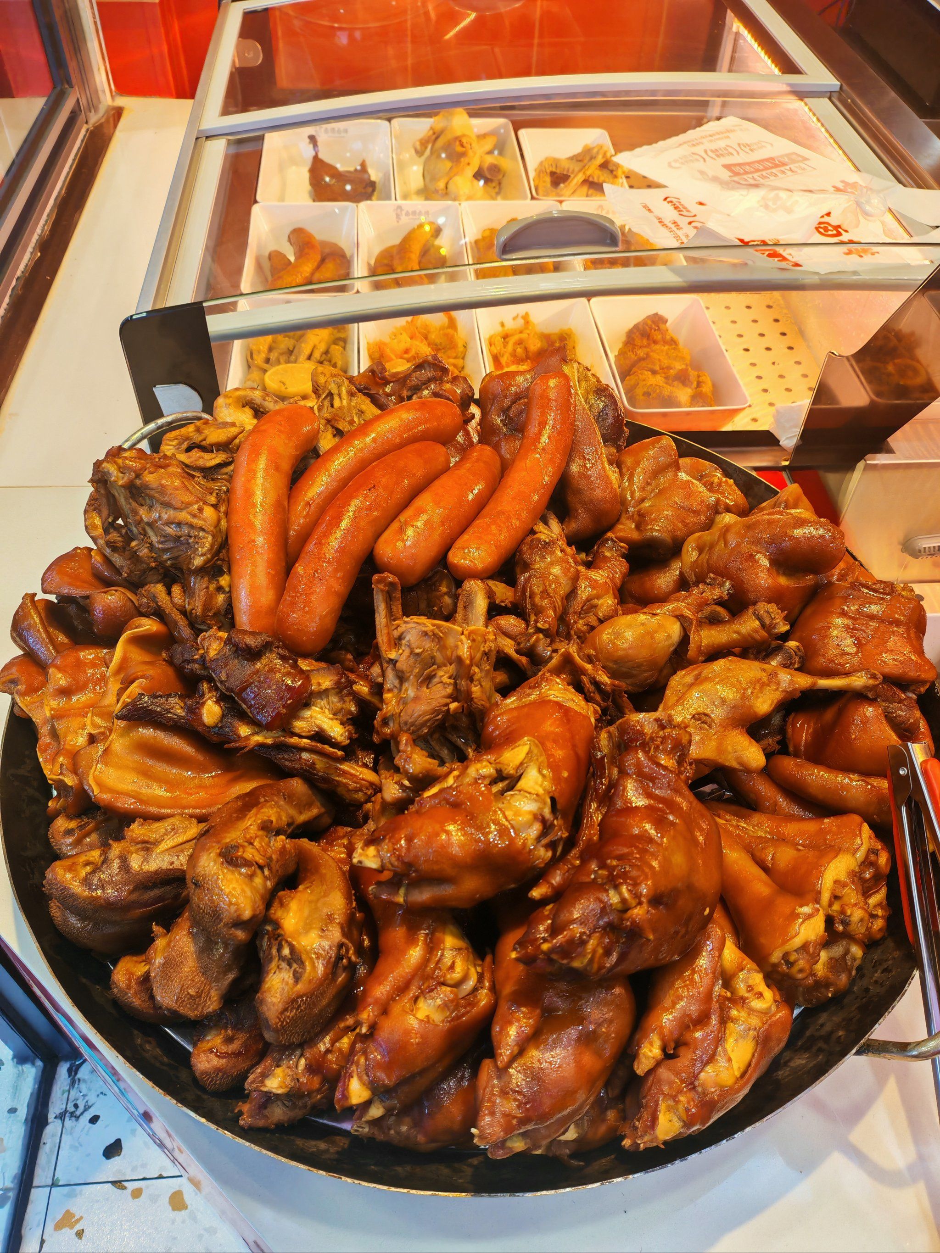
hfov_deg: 51.4
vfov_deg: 65.3
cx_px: 470
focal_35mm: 27
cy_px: 626
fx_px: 978
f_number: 1.9
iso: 100
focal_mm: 5.52
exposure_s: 1/100
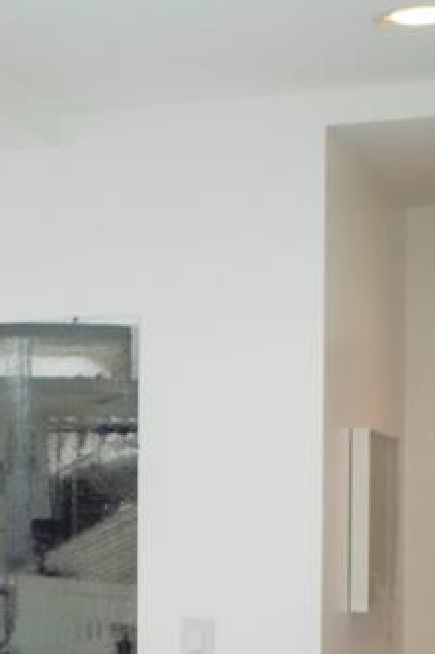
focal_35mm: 105
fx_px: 1905
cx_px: -410
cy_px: 515
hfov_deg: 11.8
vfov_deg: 19.3
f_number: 11
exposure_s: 1/10
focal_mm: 22
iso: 125
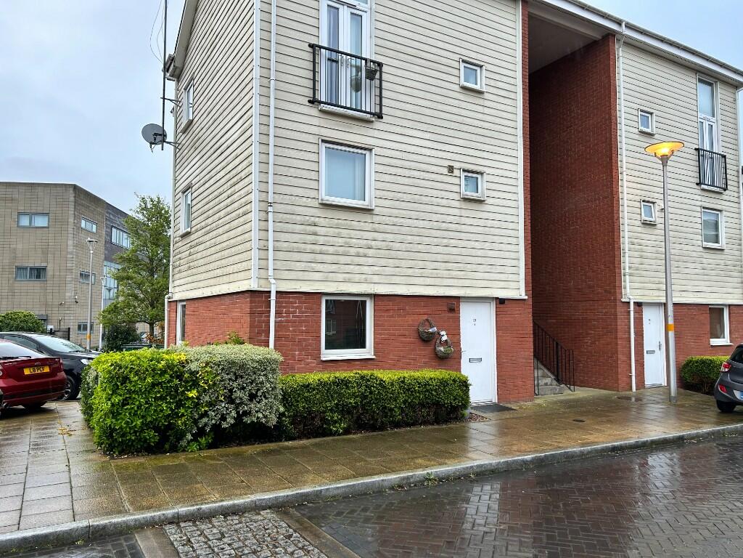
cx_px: 372
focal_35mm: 26
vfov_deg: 53.1
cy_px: 279
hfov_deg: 67.3
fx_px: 558
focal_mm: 5.7
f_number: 1.5
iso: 40
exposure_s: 1/177
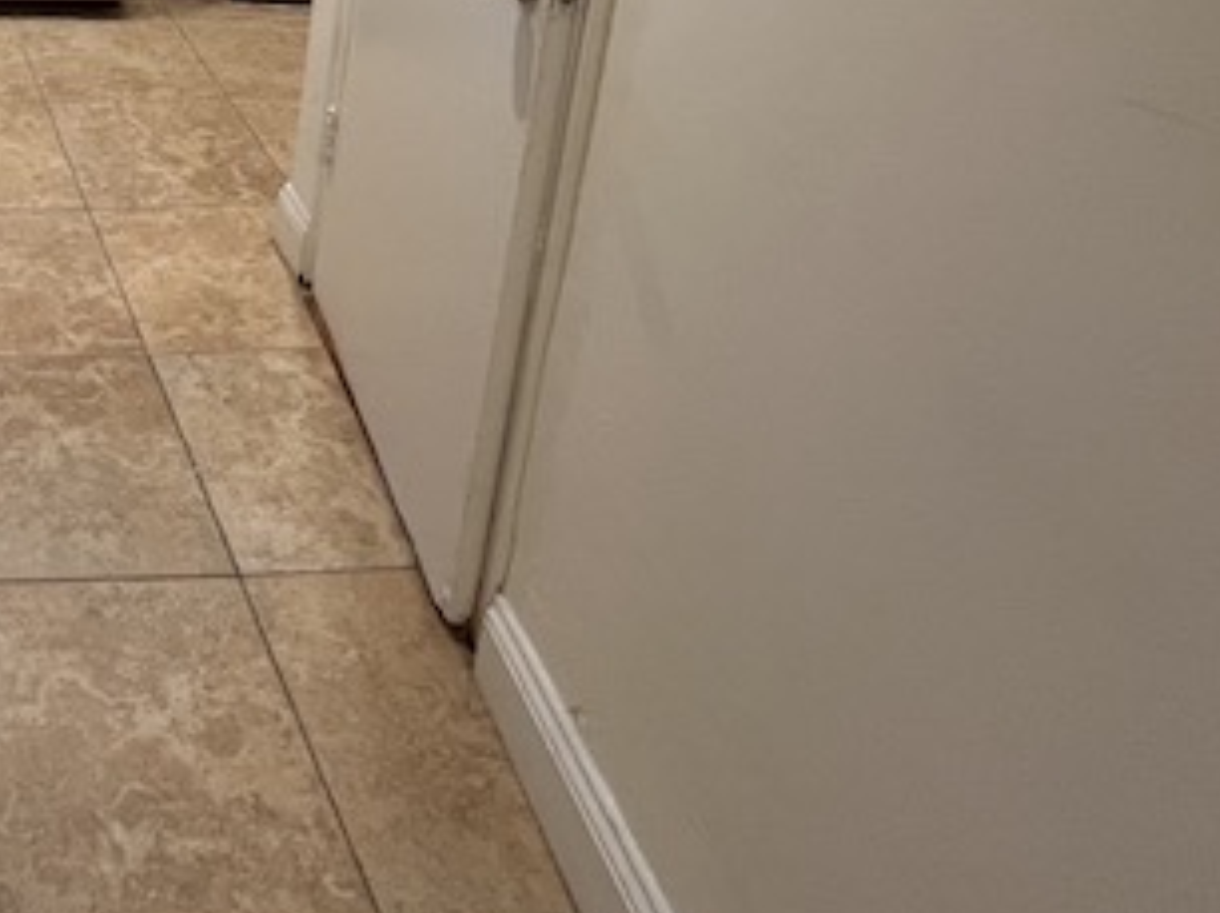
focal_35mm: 34
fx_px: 1197
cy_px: -191
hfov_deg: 41.7
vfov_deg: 33.6
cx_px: -152
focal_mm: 1.57
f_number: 1.8
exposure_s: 1/60
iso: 200
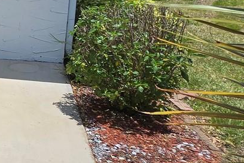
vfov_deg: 25.3
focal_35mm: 53
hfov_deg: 26.1
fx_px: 359
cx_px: -132
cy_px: 44
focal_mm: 1.7
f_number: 2.2
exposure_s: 1/1614
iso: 25
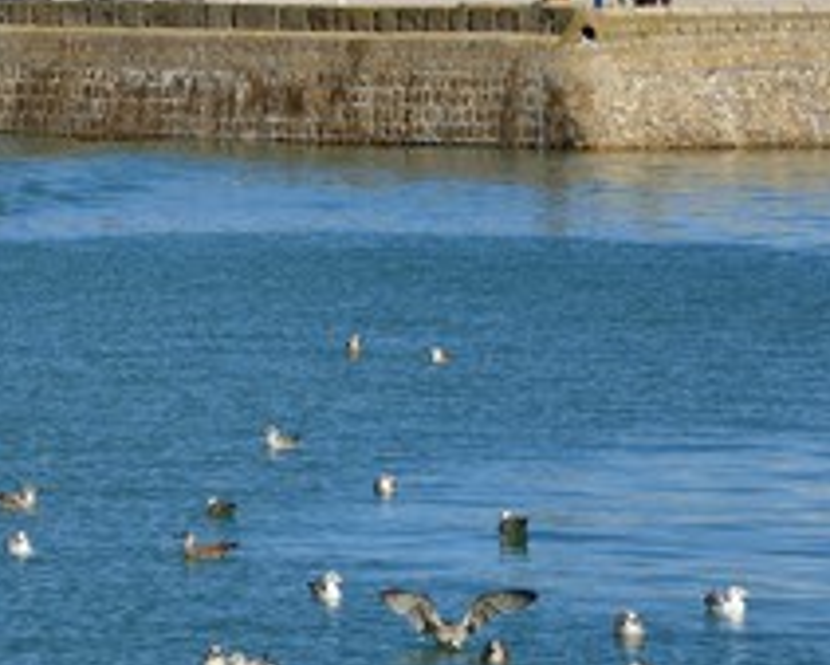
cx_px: 67
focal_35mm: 374
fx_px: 9191
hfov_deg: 5.2
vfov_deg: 4.1
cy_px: 295
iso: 200
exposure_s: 1/250
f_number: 18
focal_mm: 200
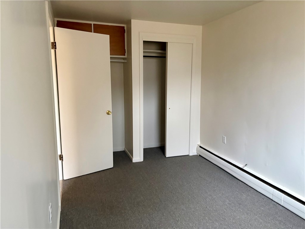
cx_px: 152
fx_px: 229
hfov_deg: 67.3
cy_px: 114
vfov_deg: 53.1
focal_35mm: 26
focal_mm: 5.96
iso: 400
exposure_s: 1/60
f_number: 1.6
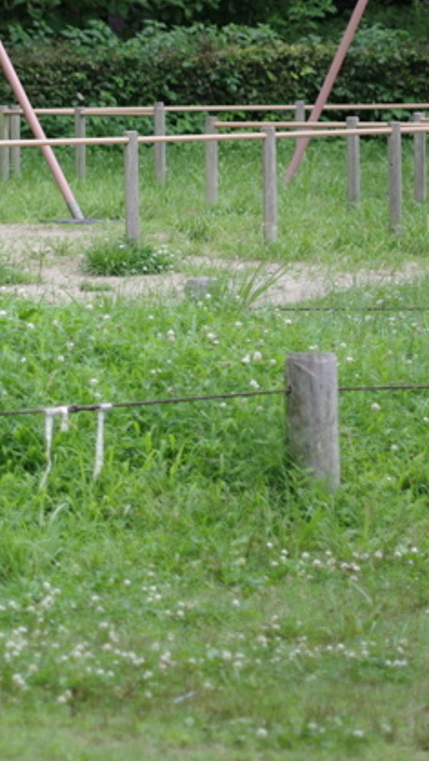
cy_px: 180
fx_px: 5414
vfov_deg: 8.0
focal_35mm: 268
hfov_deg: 4.5
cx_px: -378
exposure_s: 1/800
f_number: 2.4
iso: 100
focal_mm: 70
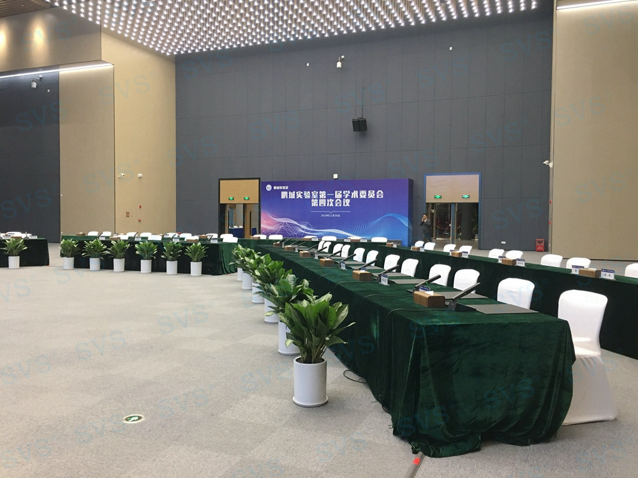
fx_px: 534
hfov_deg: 61.7
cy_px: 239
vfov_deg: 48.2
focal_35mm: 29
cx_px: 319
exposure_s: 1/17
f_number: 2.2
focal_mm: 4.15
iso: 80
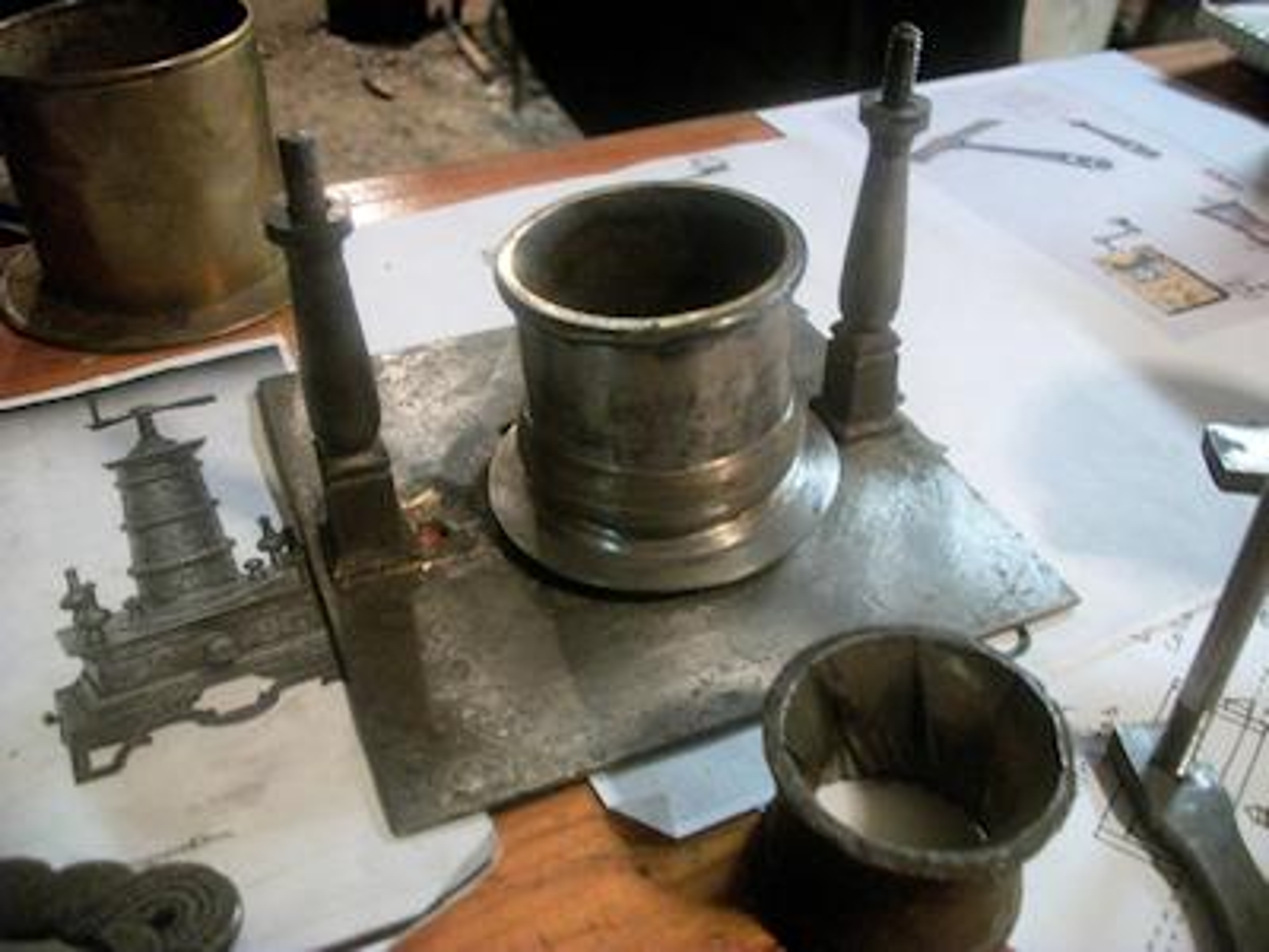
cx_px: 634
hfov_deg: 56.8
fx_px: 1173
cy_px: 476
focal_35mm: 32
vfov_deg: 44.2
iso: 250
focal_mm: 5.7
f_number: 2.9
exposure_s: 1/8
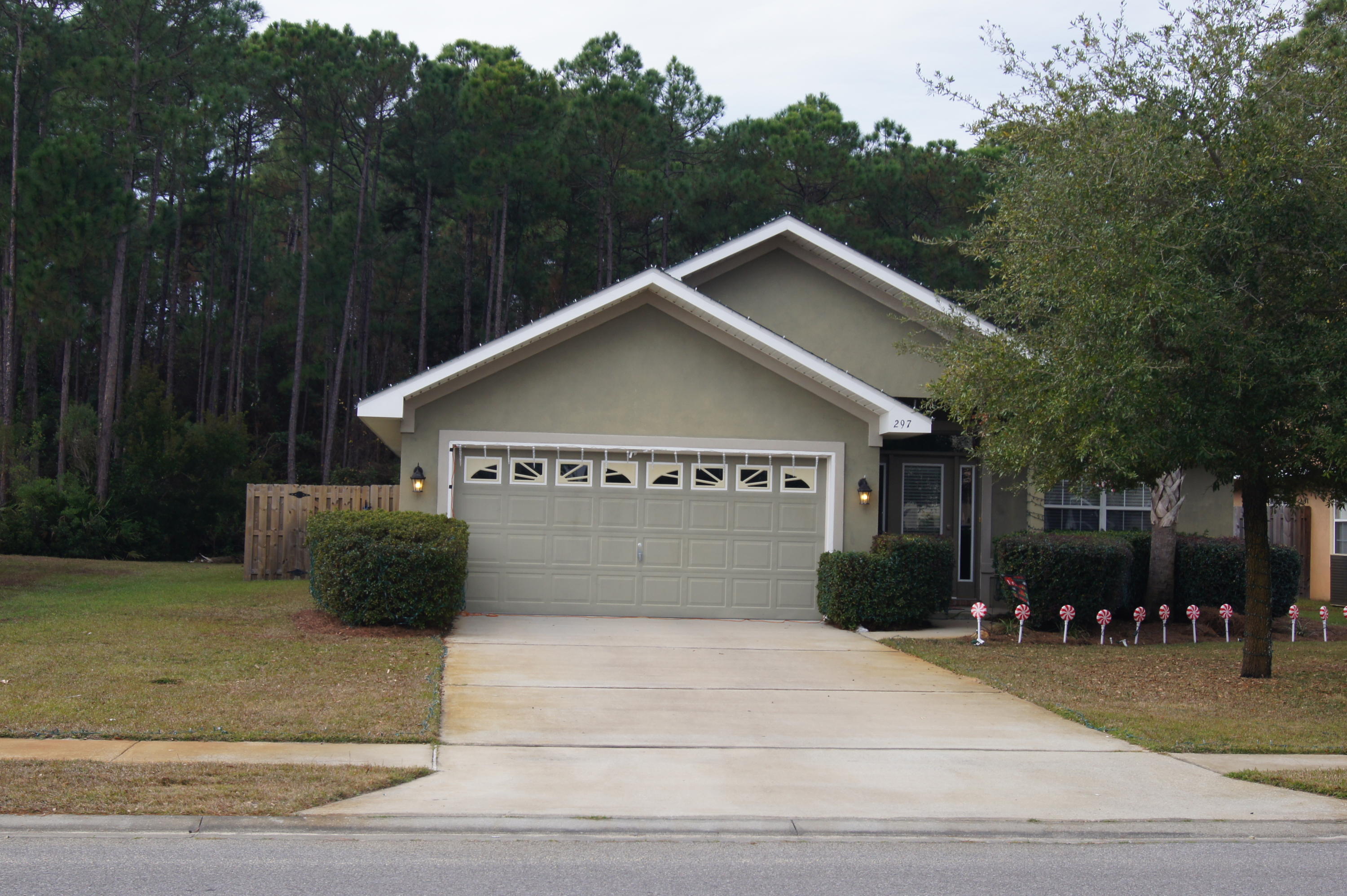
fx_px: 1963
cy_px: 448
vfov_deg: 25.7
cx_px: 674
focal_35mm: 52
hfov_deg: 37.9
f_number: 11
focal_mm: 35
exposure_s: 1/80
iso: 100
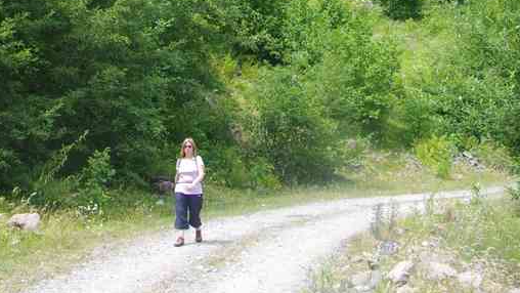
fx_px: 984
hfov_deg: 29.6
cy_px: -176
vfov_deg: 15.3
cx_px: 239
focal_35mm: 71
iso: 200
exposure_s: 1/50
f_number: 8
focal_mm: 23.1
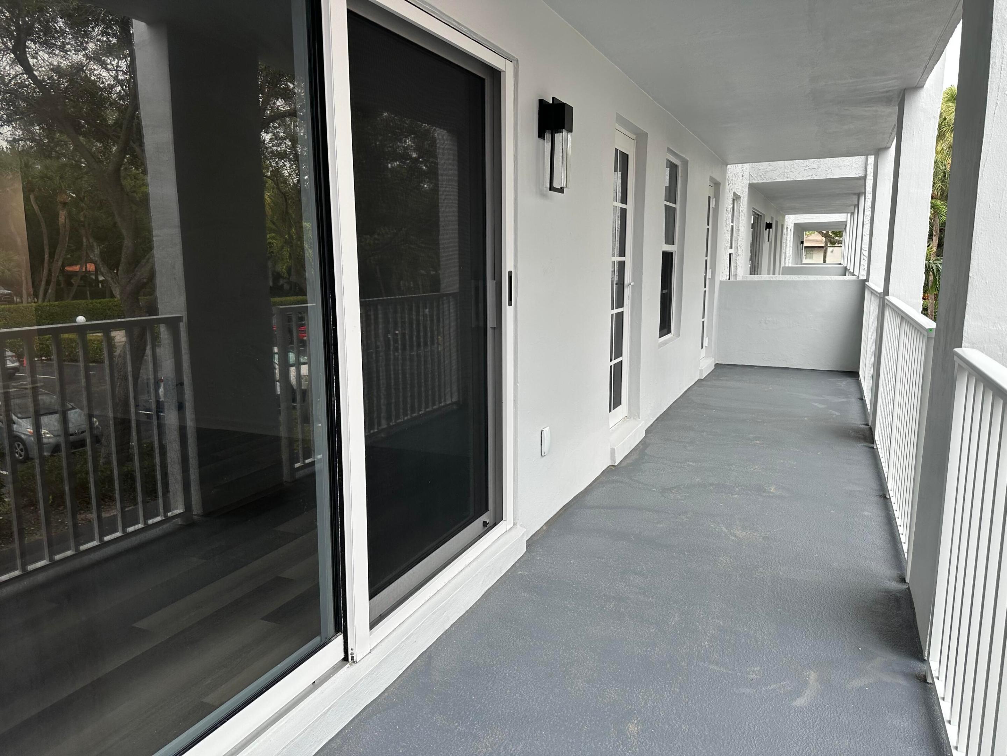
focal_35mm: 24
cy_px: 378
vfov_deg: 56.8
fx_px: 698
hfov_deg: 71.6
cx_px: 504
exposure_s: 1/452
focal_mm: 6.86
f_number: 1.78
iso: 80
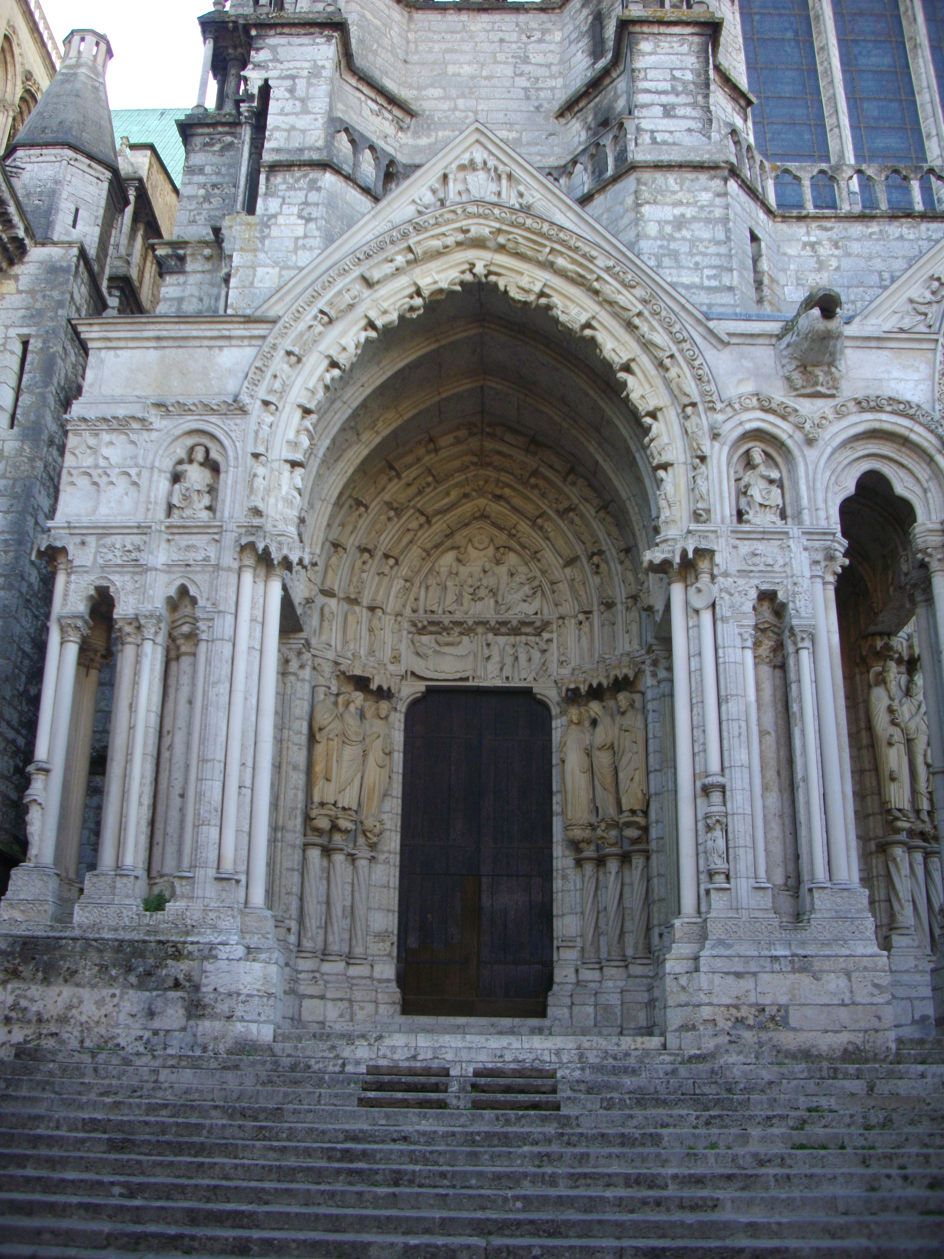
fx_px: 1345
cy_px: 630
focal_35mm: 37
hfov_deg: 38.7
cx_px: 472
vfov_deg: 50.1
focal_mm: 6.2
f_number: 2.8
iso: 104
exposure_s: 1/125
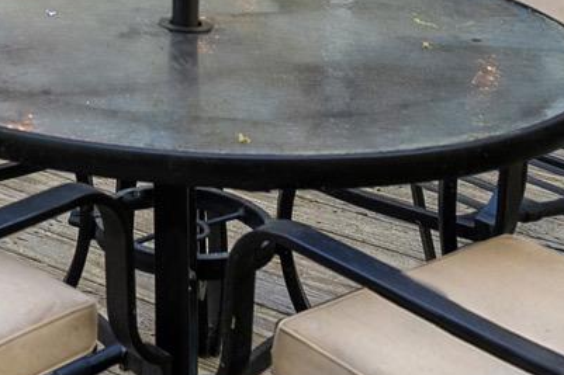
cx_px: -96
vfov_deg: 13.0
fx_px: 1441
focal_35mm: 92
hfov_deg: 20.8
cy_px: -357
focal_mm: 18
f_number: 4.5
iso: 200
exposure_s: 1/100
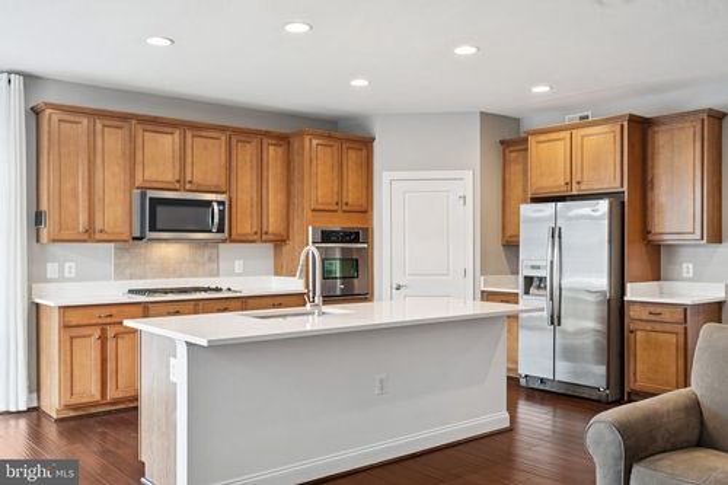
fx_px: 647
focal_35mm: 32
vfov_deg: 41.1
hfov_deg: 58.7
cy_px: 242
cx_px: 364
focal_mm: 32
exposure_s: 1/1.67
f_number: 8
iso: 200
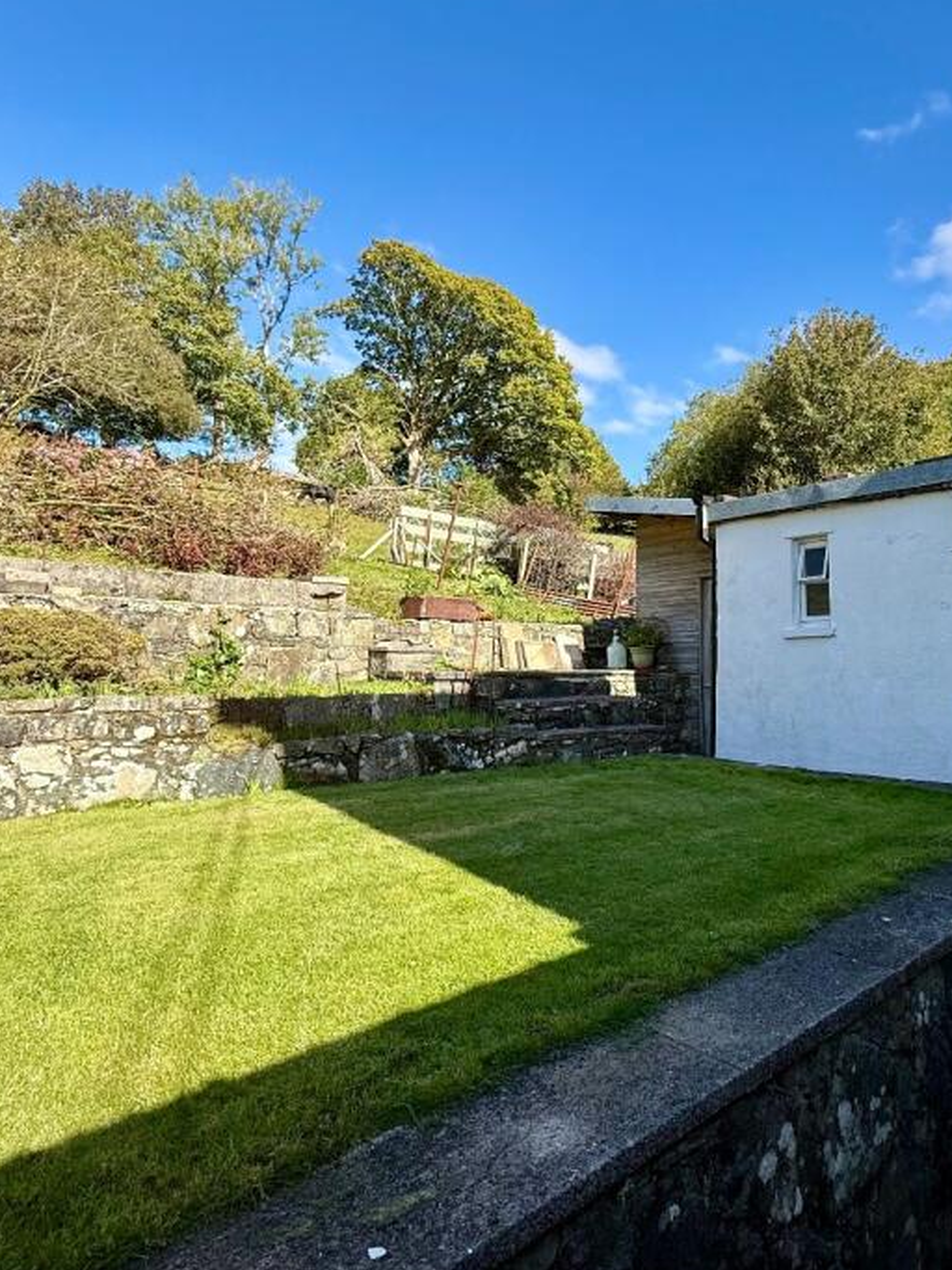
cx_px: 614
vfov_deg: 78.9
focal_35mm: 21
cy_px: 604
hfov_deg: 62.3
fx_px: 770
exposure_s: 1/799
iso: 50
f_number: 2.2
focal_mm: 2.22
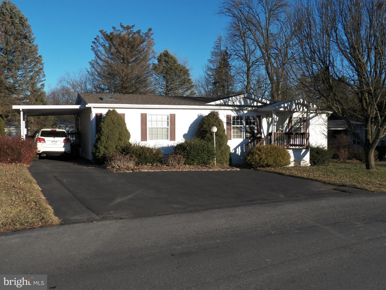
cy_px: 145
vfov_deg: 45.4
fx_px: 346
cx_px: 193
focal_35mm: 31
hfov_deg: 58.4
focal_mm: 5.5
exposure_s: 1/800
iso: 125
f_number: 4
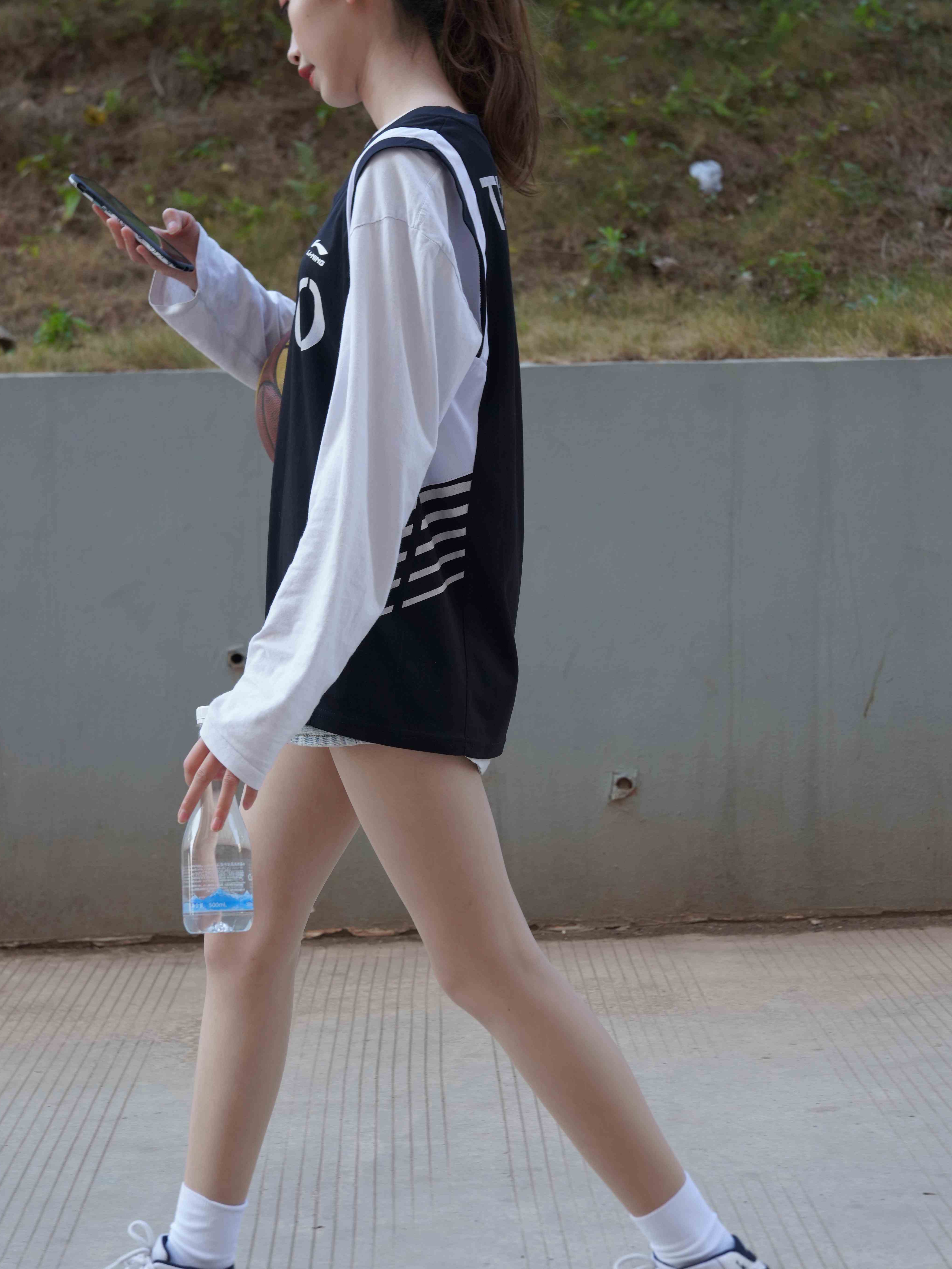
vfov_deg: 30.7
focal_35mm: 63
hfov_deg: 23.3
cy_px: 599
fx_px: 2310
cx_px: 461
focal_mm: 45
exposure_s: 1/320
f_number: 5
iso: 640
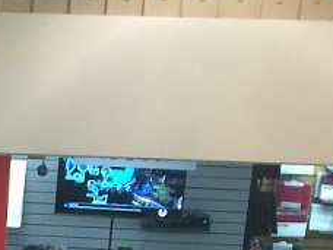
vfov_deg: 9.1
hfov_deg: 12.0
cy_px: 465
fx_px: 1501
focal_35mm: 156
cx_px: -177
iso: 160
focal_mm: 4.15
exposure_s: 1/30
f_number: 2.2
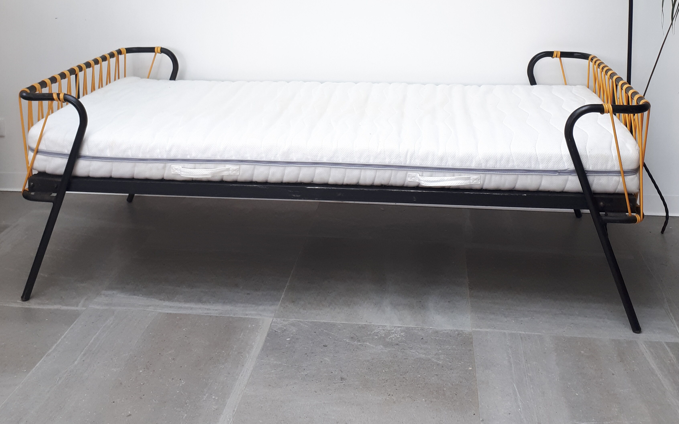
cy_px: -24
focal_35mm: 39
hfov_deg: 50.4
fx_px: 722
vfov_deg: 29.9
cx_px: 344
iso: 64
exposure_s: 1/50
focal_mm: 3.6
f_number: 1.9
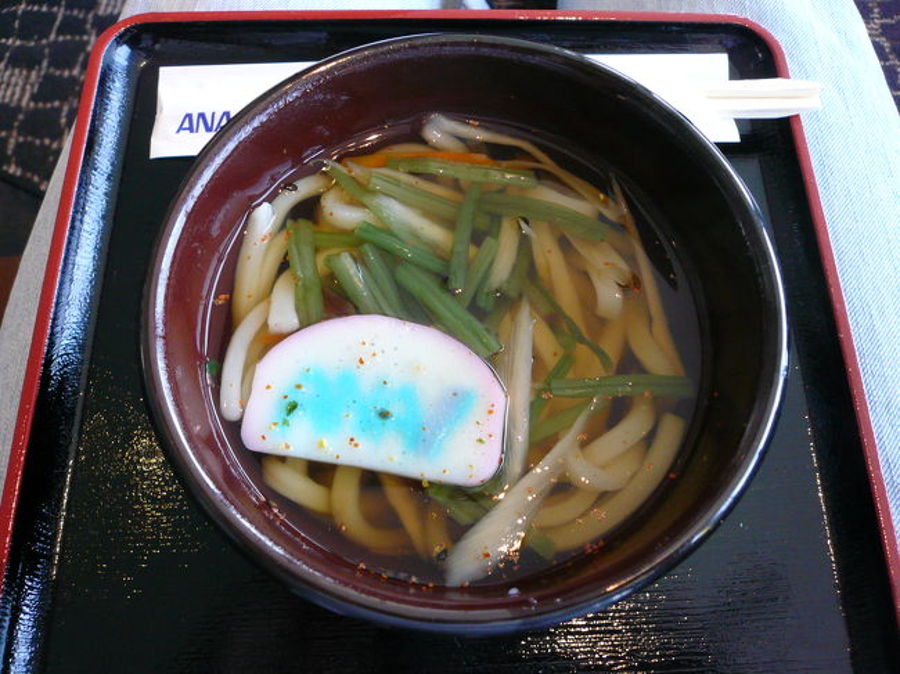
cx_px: 450
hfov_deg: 61.7
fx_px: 754
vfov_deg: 48.2
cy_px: 337
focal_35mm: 29
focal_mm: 4.7
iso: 200
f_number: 2.8
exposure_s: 1/30
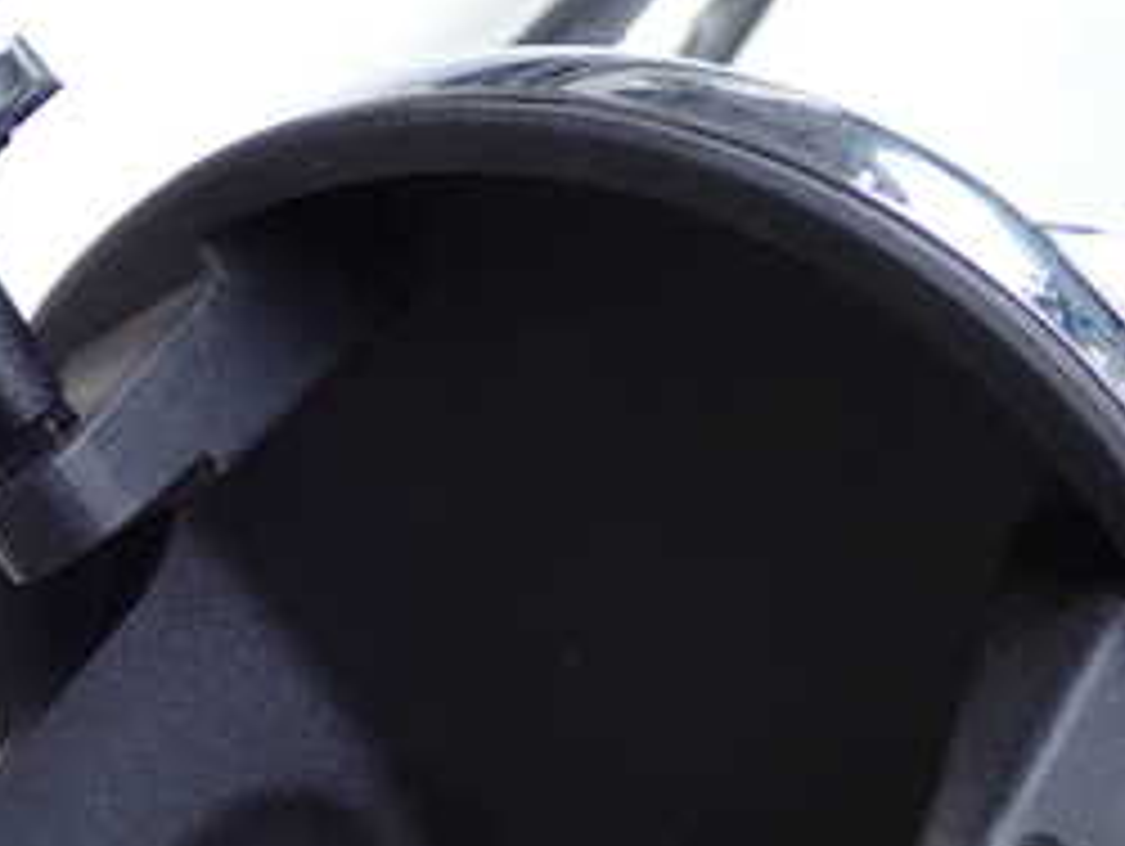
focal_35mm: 120
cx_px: 176
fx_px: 3904
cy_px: 562
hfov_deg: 16.2
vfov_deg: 12.4
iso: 200
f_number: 3.2
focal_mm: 9.01
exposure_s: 1/125
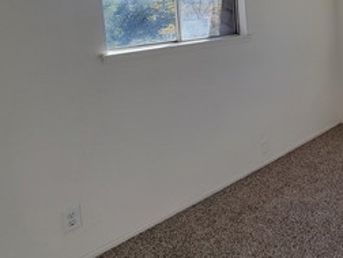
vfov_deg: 39.4
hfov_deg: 43.4
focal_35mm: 33
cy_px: 19
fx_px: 327
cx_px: 374
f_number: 2.2
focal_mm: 2.2
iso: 50
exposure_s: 1/681
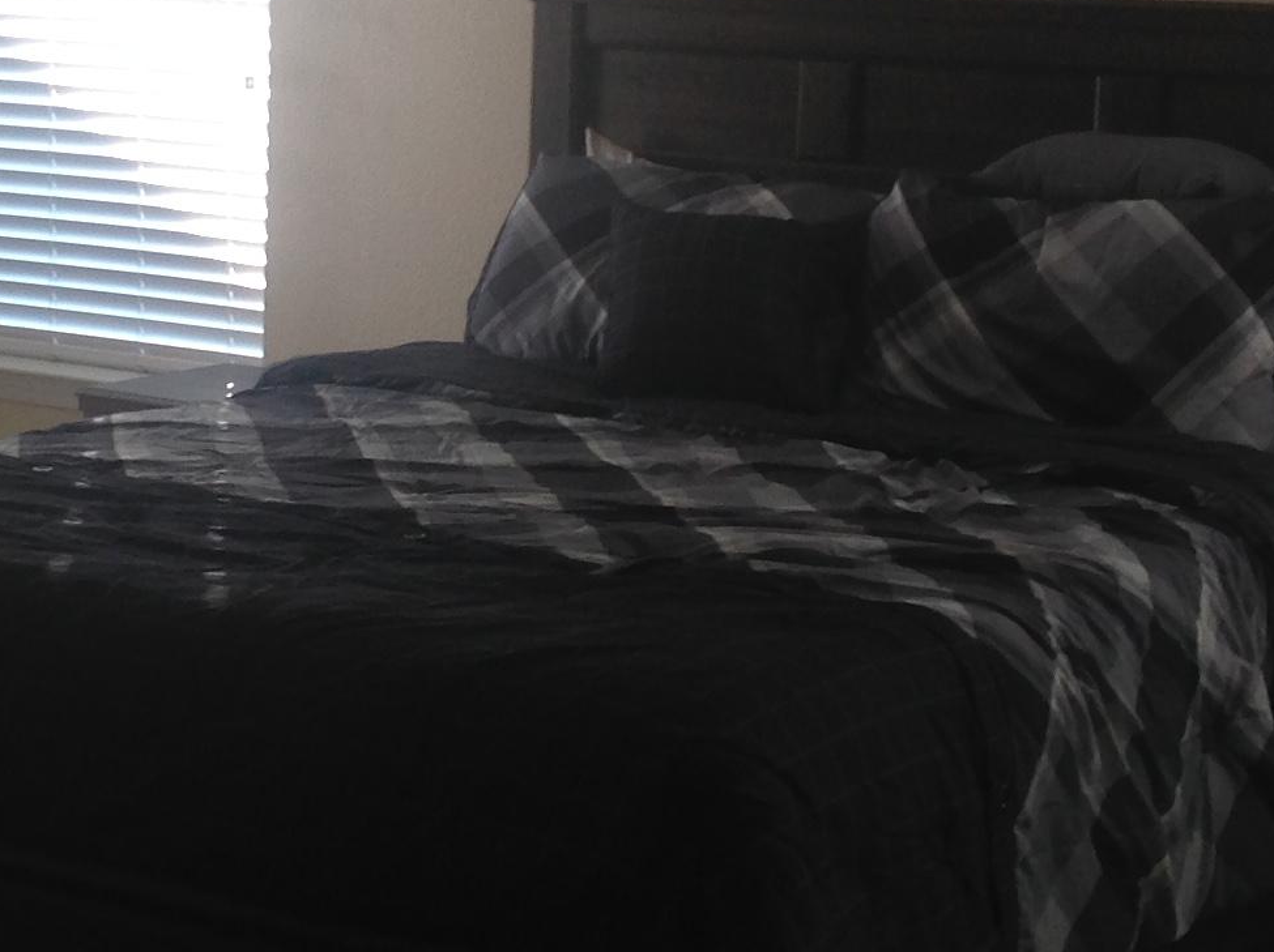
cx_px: 433
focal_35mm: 93
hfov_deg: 21.0
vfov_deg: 15.8
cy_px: 304
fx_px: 3419
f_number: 2.4
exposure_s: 1/40
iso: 50
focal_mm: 4.28
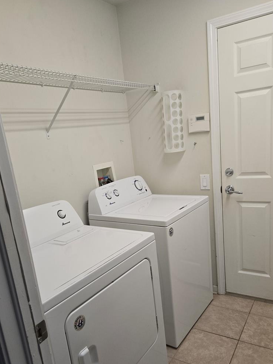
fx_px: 295
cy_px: 217
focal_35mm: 28
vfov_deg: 62.9
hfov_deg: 49.7
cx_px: 143
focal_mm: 5.4
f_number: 1.8
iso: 160
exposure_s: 1/120
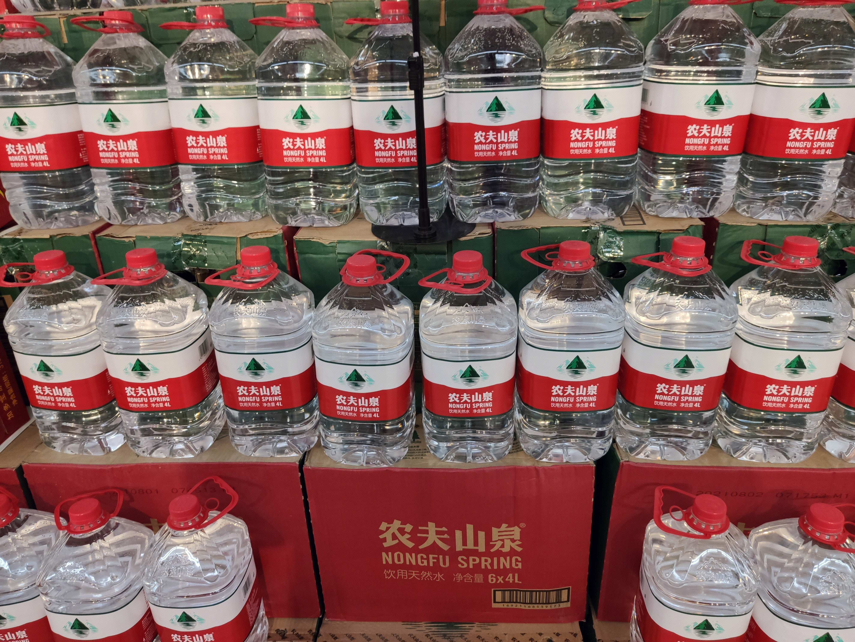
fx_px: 642
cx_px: 428
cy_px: 321
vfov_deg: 53.1
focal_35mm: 26
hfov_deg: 67.3
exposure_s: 1/100
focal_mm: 4.75
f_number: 1.75
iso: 248
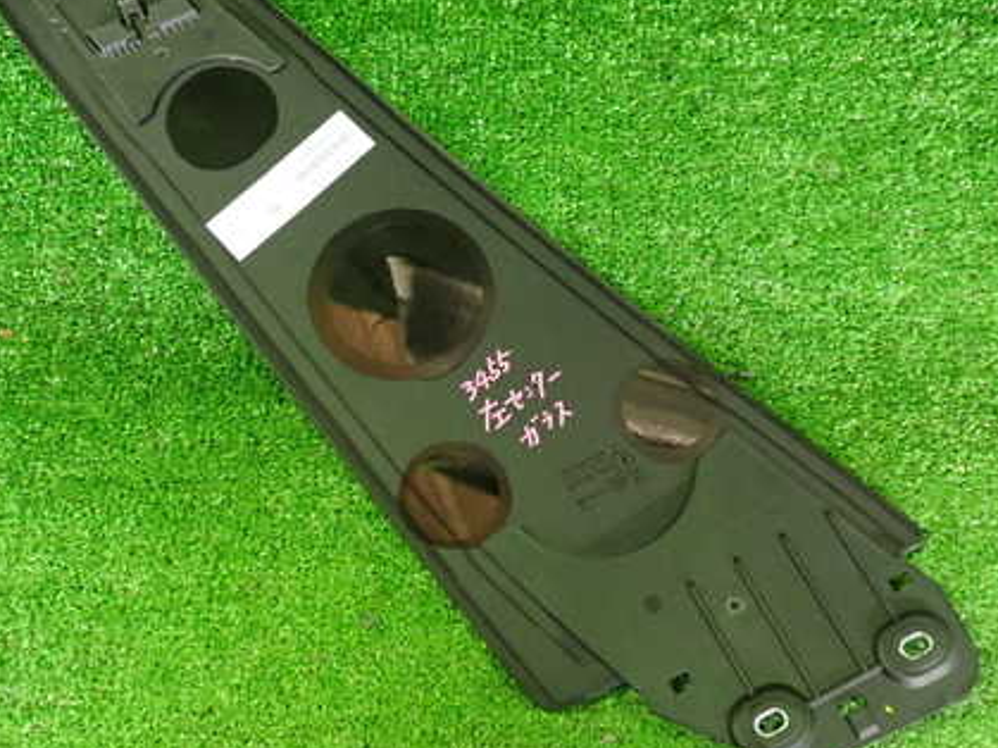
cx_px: 476
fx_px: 1239
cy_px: 345
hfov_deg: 43.9
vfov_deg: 33.6
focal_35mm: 43
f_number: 2.3
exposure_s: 1/30
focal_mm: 5.4
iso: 800
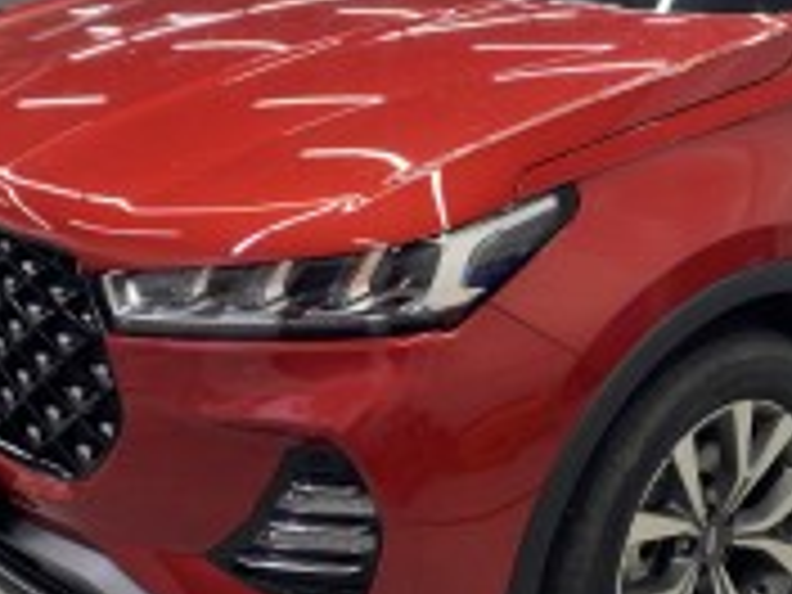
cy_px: 284
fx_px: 1350
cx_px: 639
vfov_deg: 24.8
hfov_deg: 31.8
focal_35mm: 59
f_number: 1.8
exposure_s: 1/50
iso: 80
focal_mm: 4.25
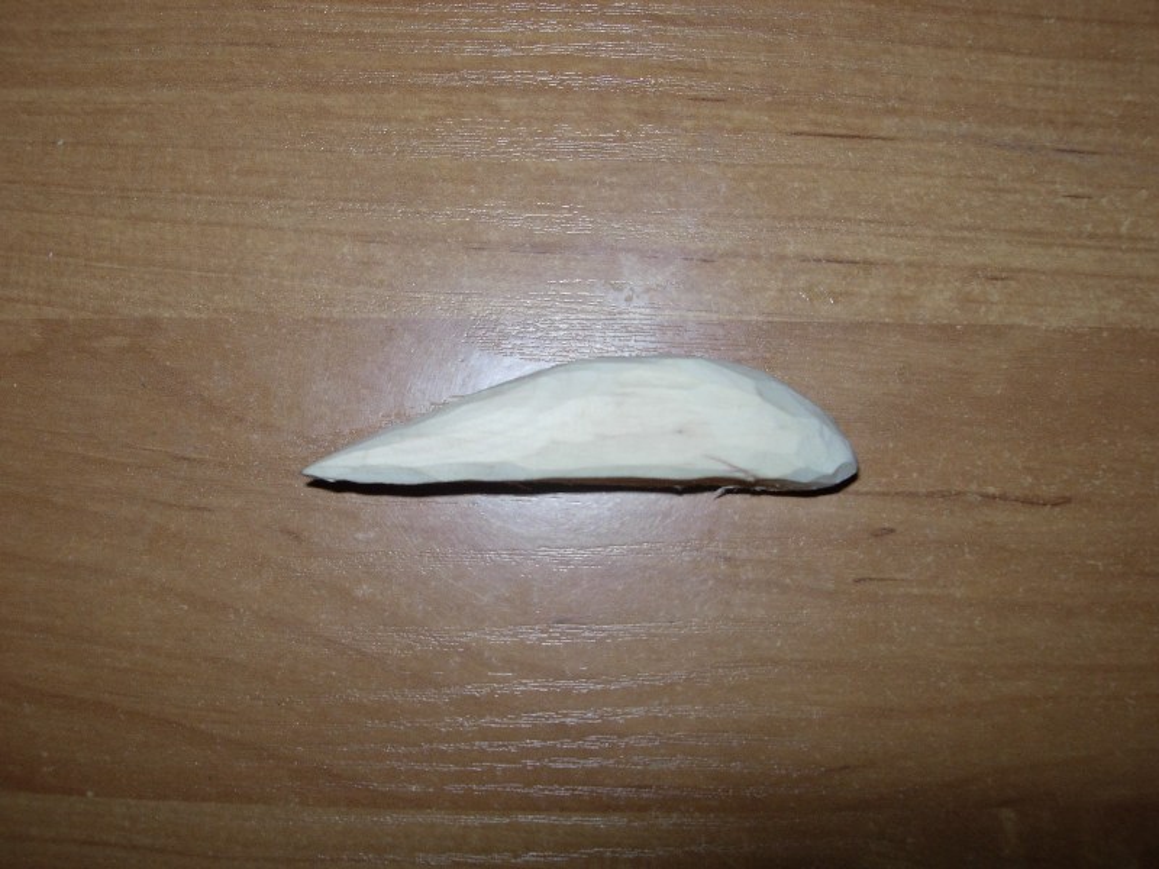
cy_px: 434
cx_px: 580
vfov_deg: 37.7
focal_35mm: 38
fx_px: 1272
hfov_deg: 49.0
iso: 79
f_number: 4.8
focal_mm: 7.8
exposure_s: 1/64
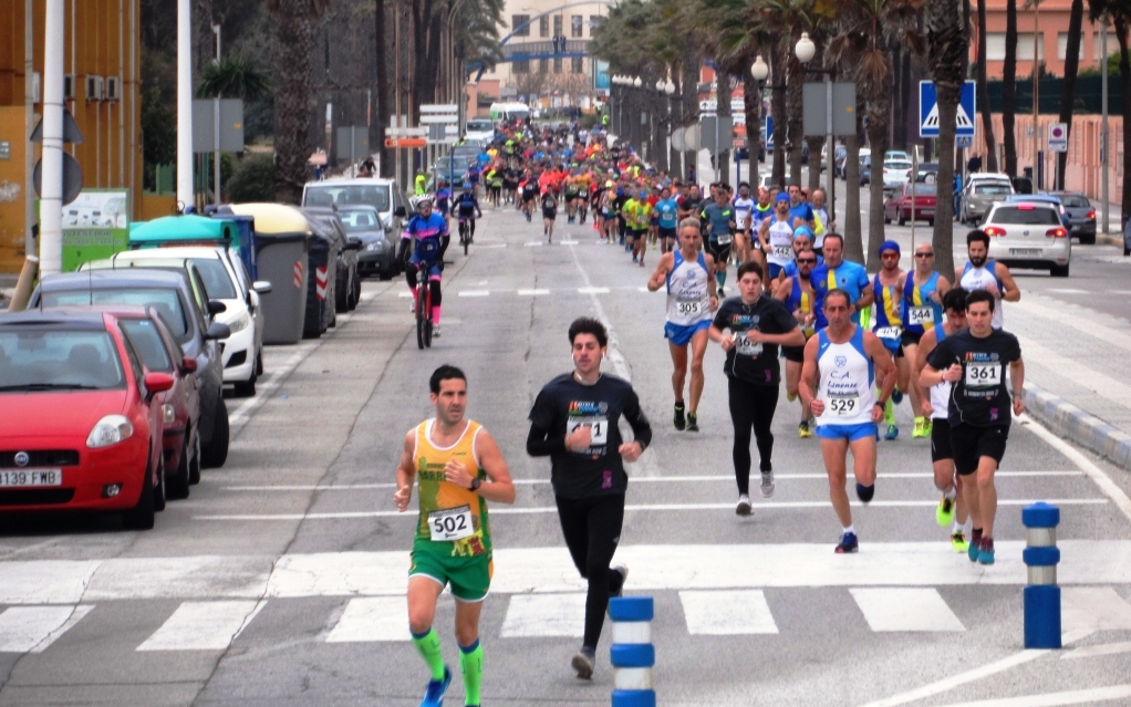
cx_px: 566
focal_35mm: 325
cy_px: 321
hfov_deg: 6.5
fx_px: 10019
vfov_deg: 4.0
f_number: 5.2
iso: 80
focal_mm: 49.7
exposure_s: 1/180
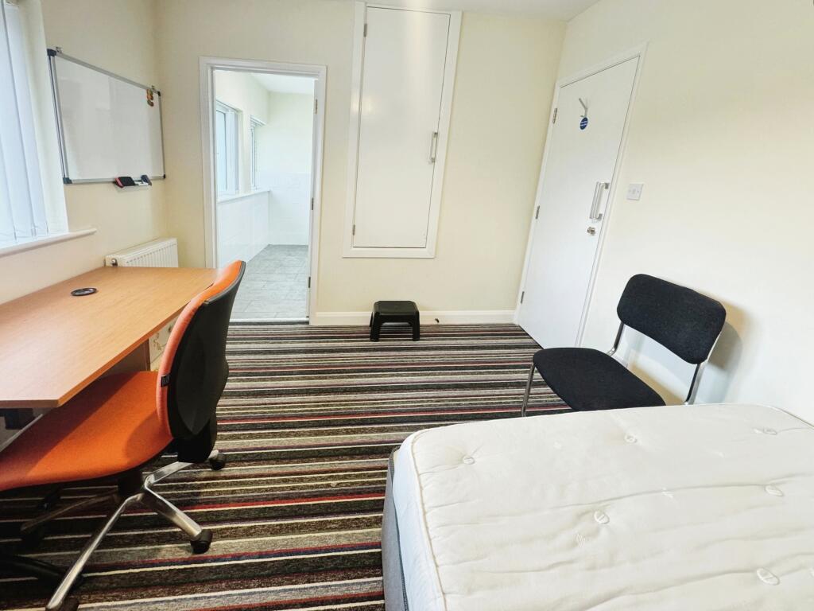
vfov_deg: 85.7
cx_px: 407
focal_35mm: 14
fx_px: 329
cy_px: 306
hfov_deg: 102.1
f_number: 2.2
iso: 200
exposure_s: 1/50
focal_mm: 2.22
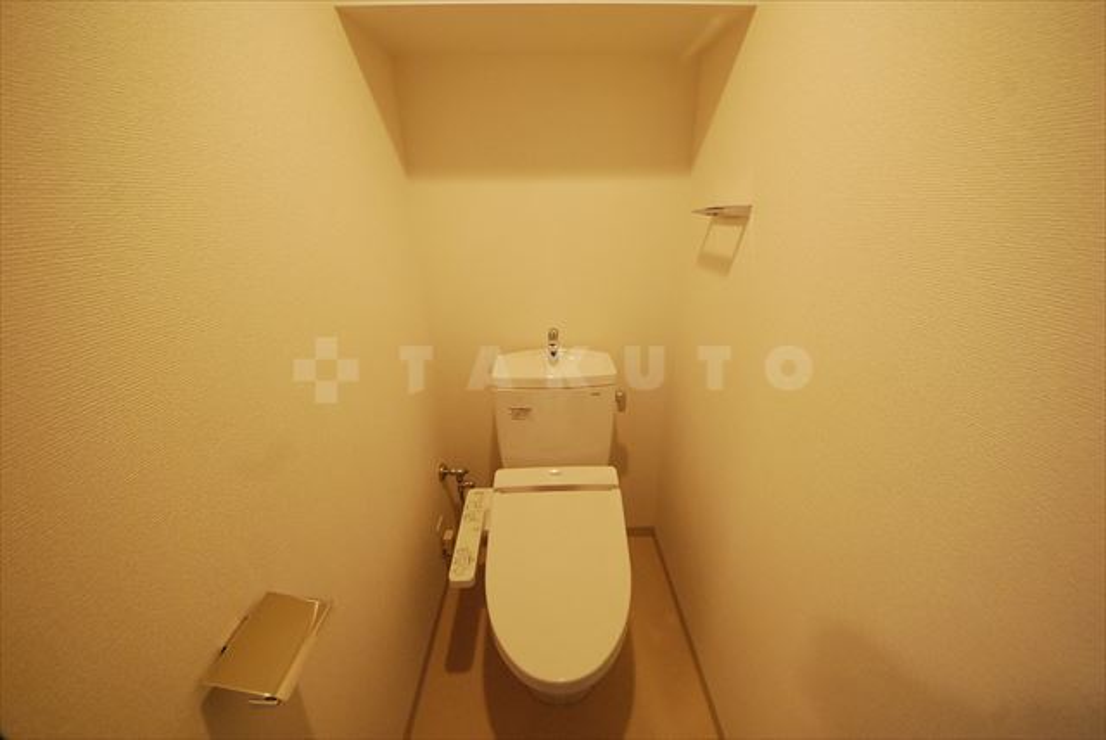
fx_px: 369
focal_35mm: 12
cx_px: 553
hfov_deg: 112.6
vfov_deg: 90.1
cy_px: 370
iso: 1600
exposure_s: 1/80
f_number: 4.5
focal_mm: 8
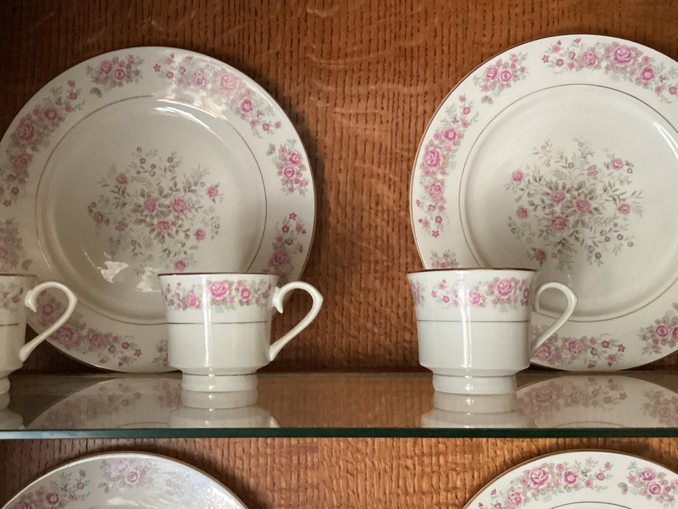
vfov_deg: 32.9
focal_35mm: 44
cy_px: 233
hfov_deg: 42.7
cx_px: 261
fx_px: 862
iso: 320
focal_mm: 3.3
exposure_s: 1/40
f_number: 2.4
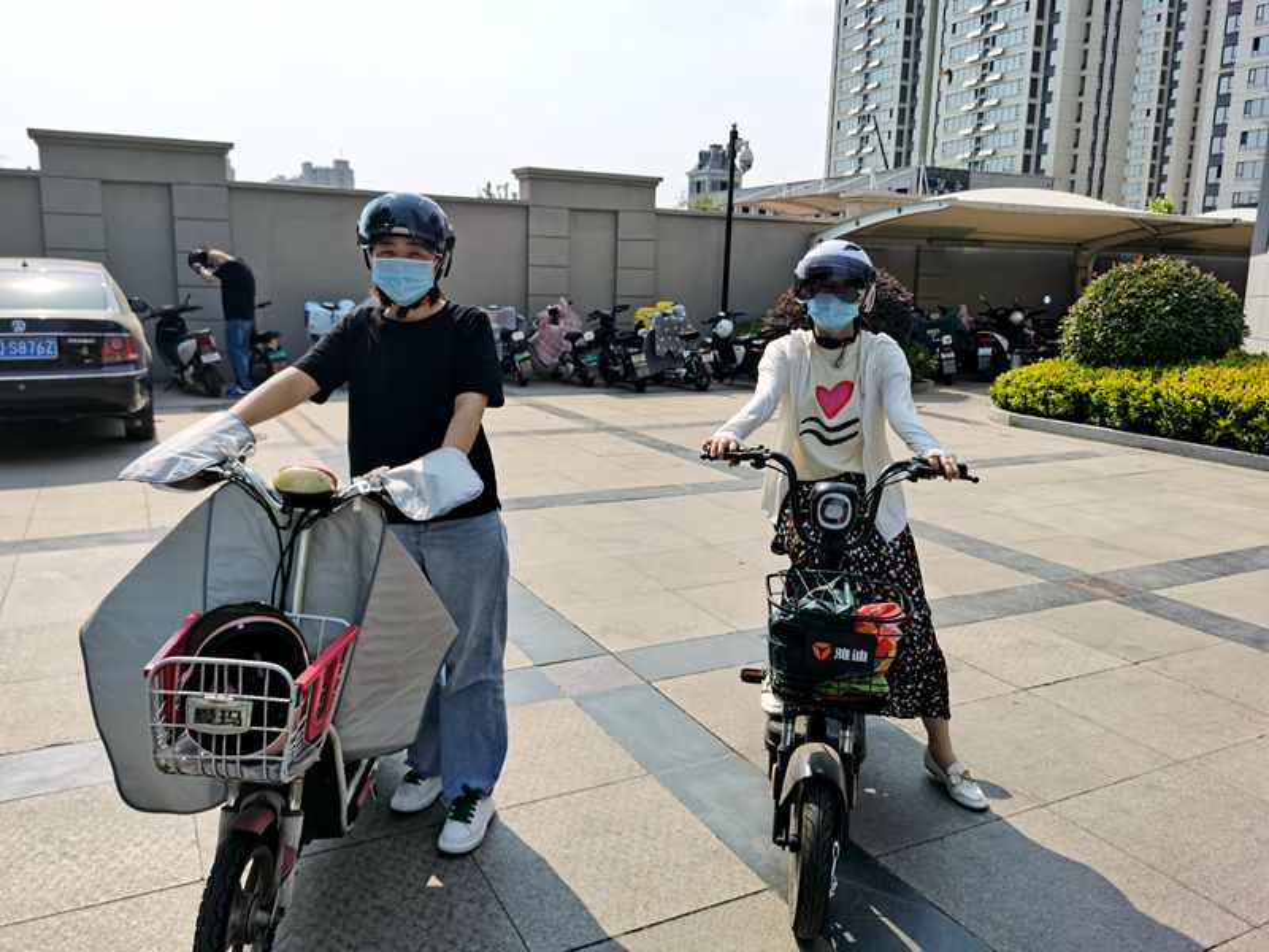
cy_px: 476
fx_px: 990
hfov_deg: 65.3
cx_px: 634
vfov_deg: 51.4
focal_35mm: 27
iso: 50
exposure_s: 1/7092
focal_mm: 5.56
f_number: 1.6
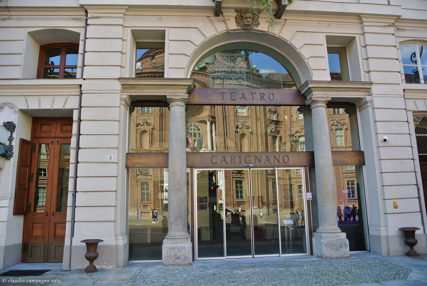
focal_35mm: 27
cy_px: 143
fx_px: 321
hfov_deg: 67.3
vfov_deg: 48.1
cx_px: 214
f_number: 3.5
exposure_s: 1/160
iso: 100
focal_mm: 10
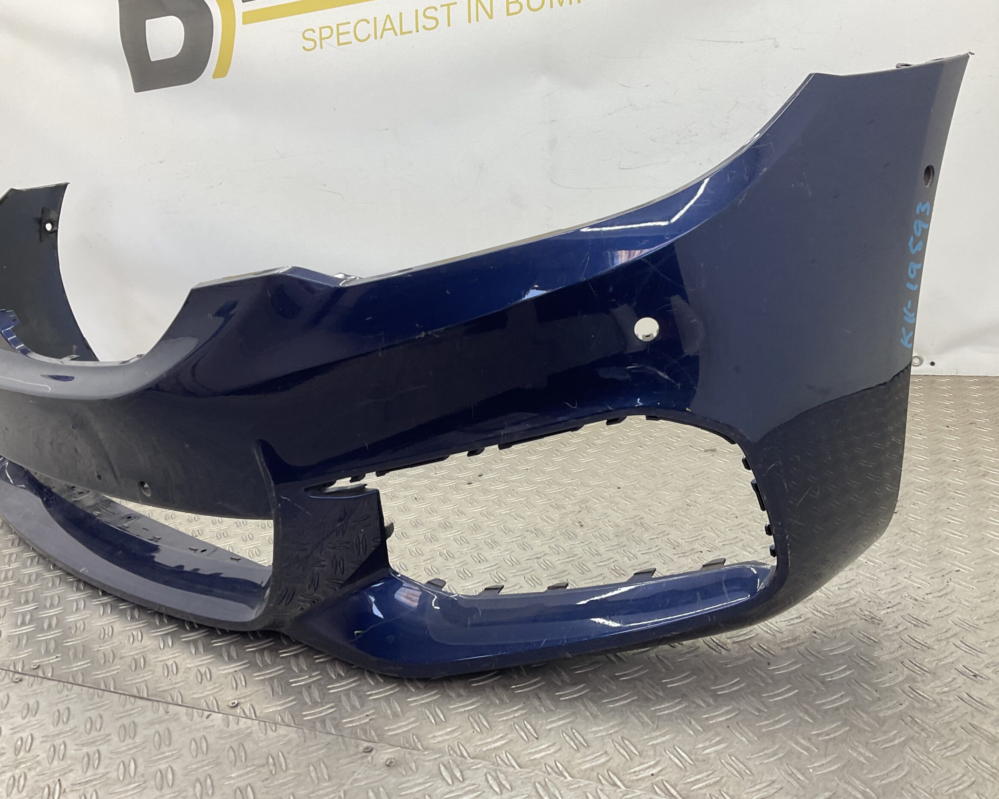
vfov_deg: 47.1
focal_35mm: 31
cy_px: 390
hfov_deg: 57.2
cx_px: 493
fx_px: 916
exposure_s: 1/120
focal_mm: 3
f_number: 1.8
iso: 25
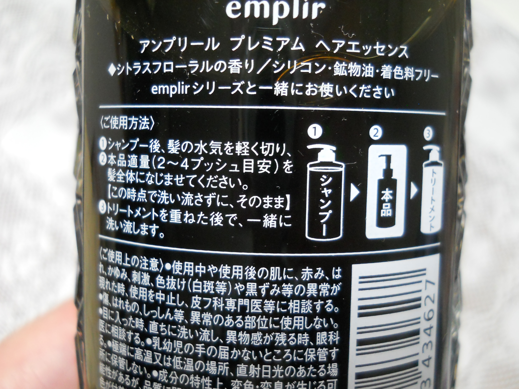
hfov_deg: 45.8
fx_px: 615
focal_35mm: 41
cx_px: 260
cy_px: 194
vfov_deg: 35.1
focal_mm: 6.72
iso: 320
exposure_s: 1/30
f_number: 3.1
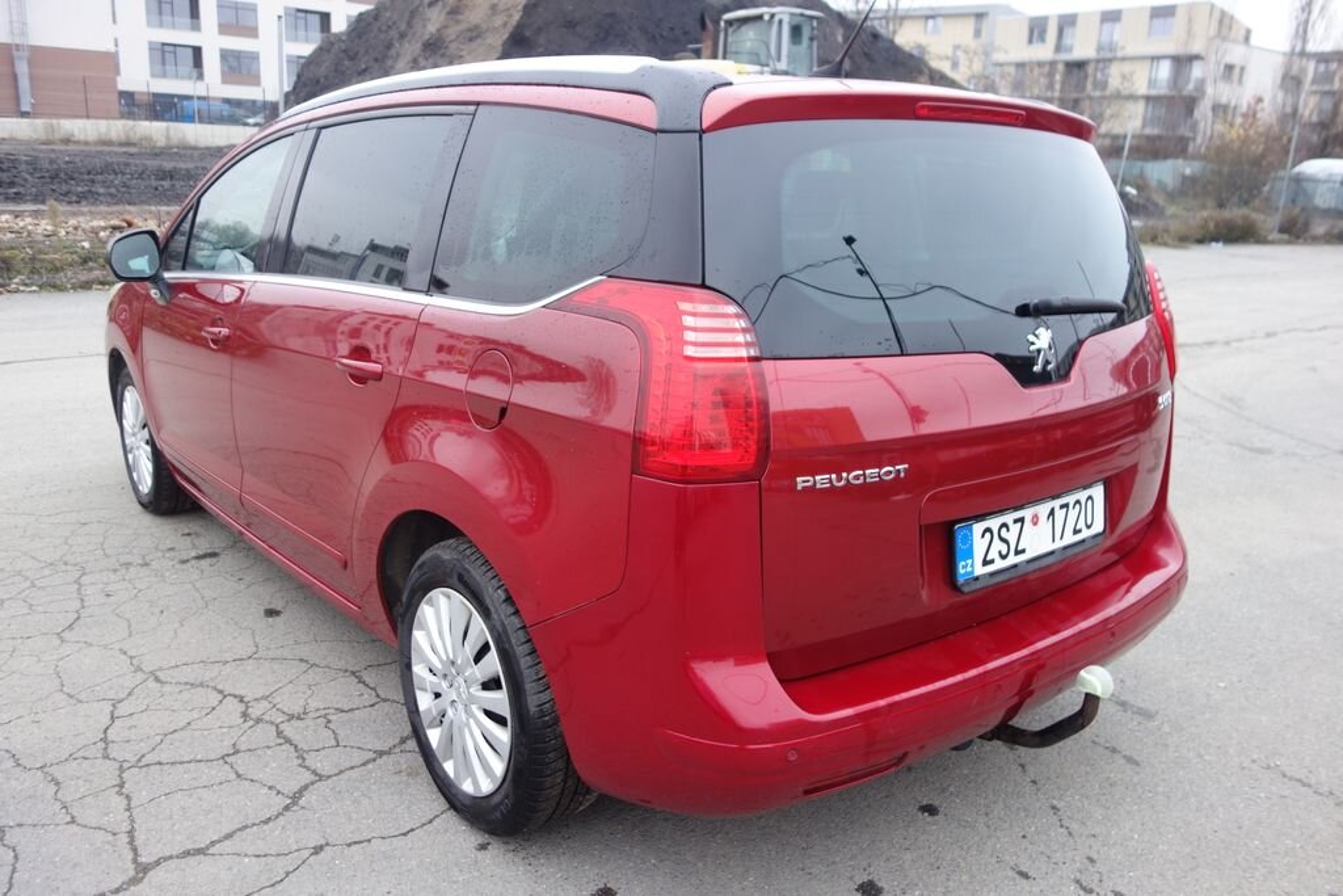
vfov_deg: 46.4
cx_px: 672
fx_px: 1045
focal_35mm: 28
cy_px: 448
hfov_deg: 65.5
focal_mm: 10.4
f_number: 1.8
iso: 125
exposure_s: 1/100
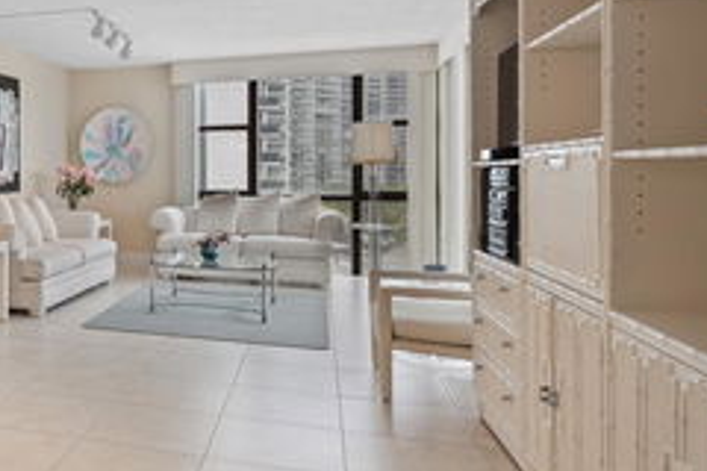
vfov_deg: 38.8
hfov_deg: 48.3
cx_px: 38
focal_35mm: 34
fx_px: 668
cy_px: 194
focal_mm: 17
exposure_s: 1/40
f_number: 8
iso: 250
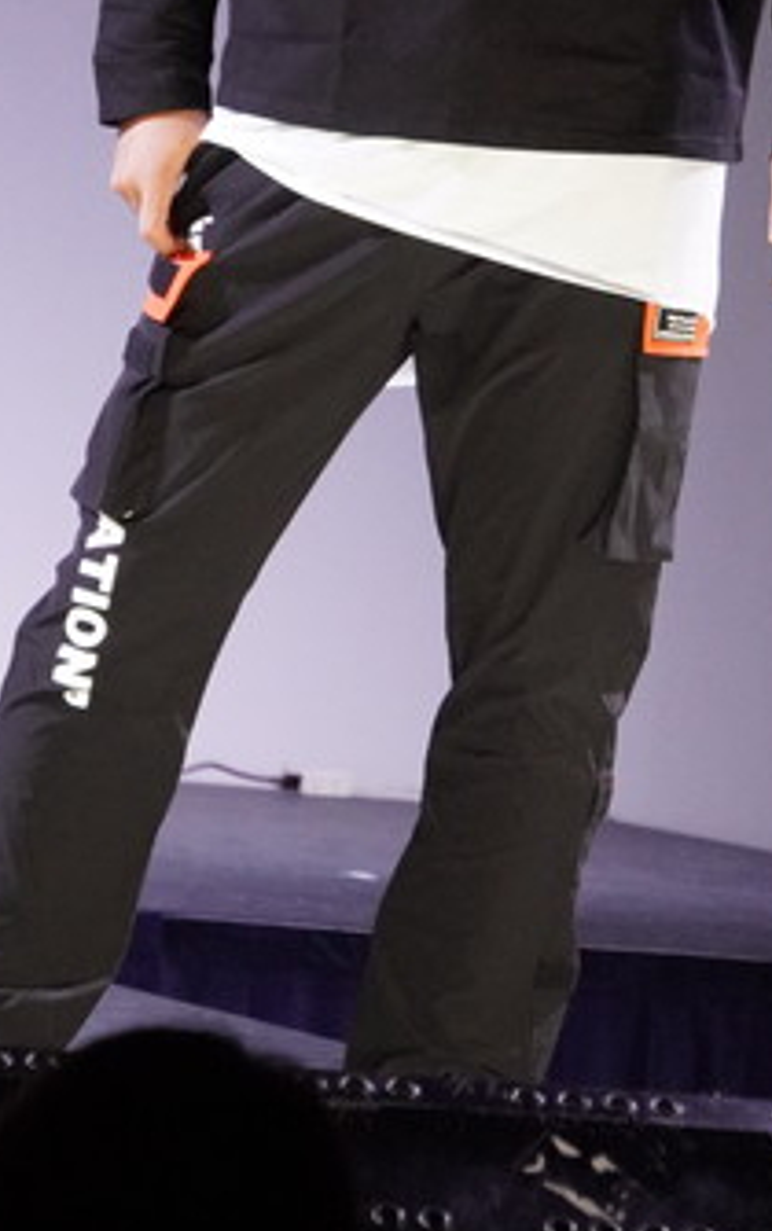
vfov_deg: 5.1
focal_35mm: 412
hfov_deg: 3.2
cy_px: 88
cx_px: 366
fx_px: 13841
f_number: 6.3
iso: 6400
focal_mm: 133
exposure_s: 1/250
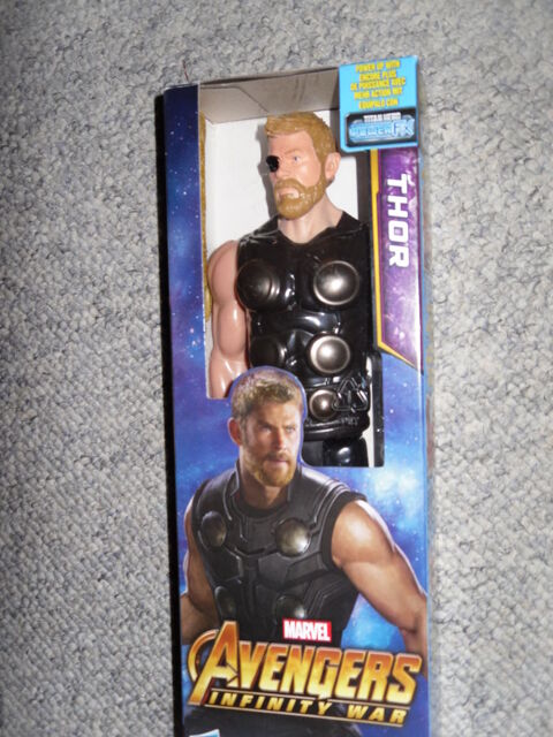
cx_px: 276
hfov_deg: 40.7
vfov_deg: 52.6
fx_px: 746
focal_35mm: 35
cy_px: 368
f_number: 3.5
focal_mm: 6.3
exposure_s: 1/45
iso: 80
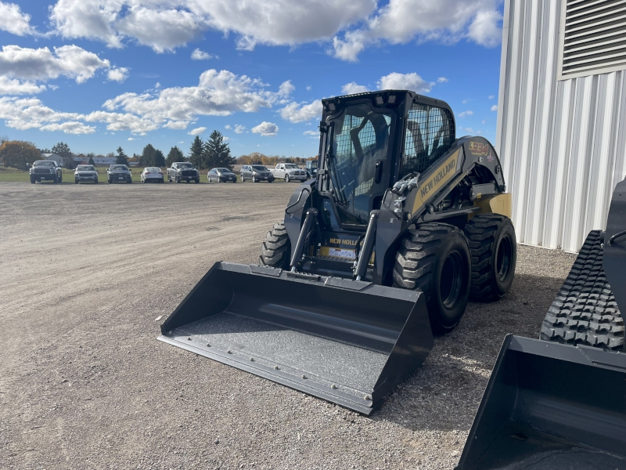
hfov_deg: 67.3
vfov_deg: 53.1
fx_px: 470
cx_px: 313
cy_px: 235
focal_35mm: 26
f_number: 1.6
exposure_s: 1/4292
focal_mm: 4.2
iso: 32
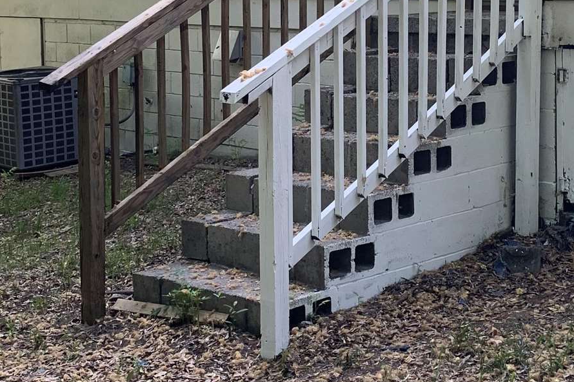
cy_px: 97
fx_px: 1116
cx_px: 350
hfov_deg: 28.8
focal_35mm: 70
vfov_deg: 19.3
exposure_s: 1/121
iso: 80
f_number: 1.8
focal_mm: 4.25
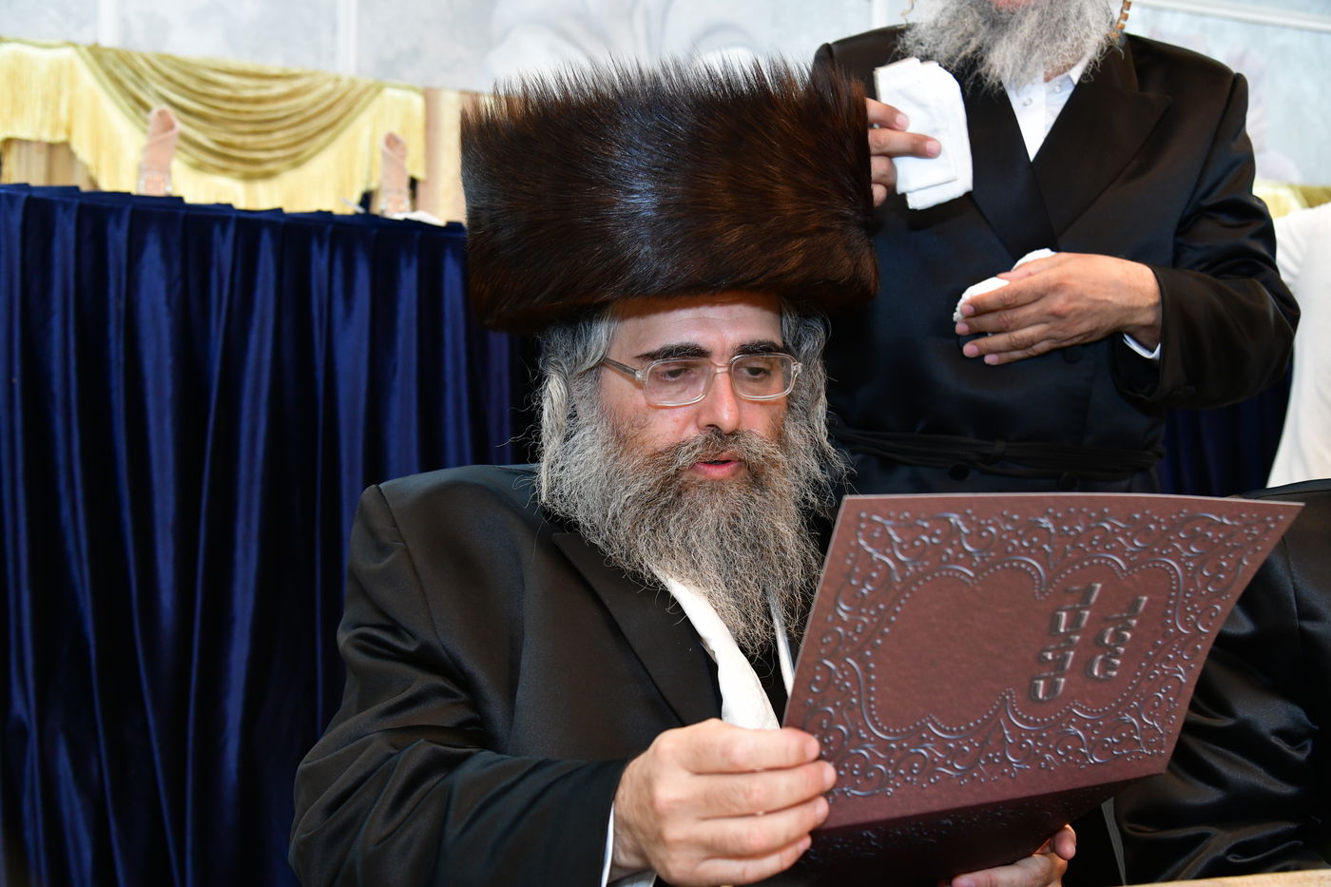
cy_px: 444
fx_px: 1405
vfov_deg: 35.0
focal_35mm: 38
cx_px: 666
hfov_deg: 50.7
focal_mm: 38
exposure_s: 1/100
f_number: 5.6
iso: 2500
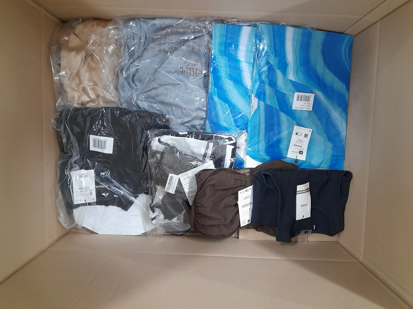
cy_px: 154
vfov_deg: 54.9
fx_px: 298
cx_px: 206
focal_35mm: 25
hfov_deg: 69.4
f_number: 2
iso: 320
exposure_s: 1/33
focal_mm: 4.6
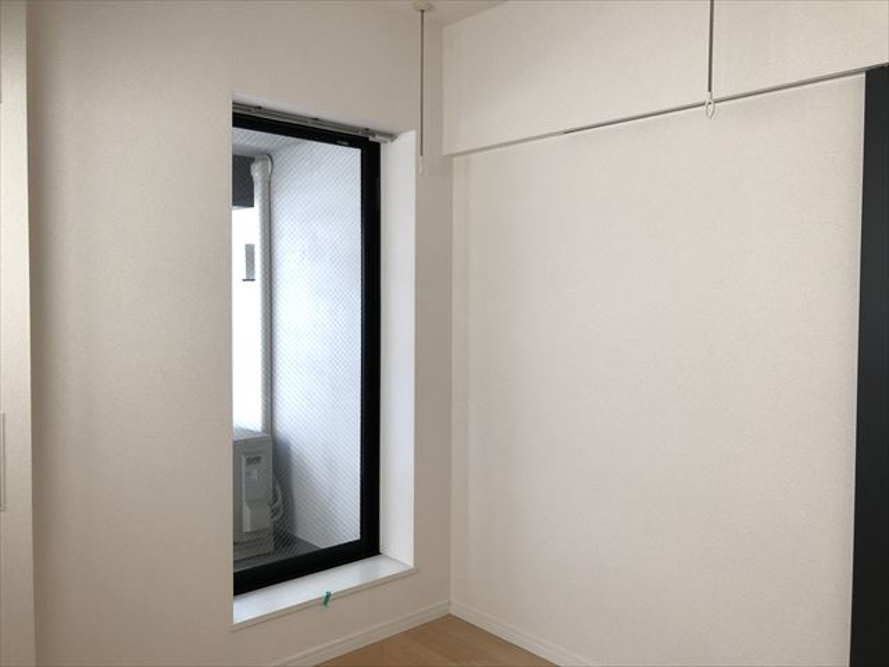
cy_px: 334
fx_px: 719
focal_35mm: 28
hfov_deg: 63.4
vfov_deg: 49.7
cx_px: 444
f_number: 1.8
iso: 32
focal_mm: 3.99
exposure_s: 1/25
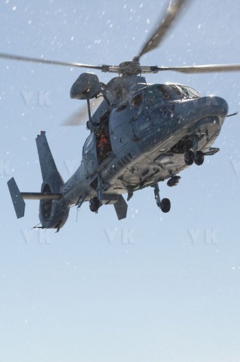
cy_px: 181
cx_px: 120
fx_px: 1055
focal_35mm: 105
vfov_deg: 19.5
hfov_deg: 13.0
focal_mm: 70
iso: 160
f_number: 9
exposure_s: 1/400
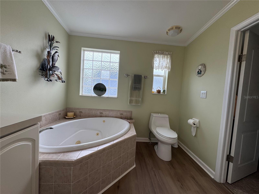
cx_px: 130
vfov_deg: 85.7
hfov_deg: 102.1
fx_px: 105
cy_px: 97
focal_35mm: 14
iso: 40
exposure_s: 1/175
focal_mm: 2.22
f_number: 2.2
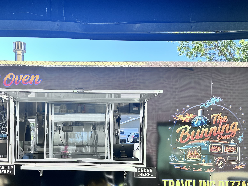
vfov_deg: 34.9
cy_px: 147
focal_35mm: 40
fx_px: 287
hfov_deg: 45.7
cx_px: 72
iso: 80
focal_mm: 6.86
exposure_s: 1/676
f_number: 1.78
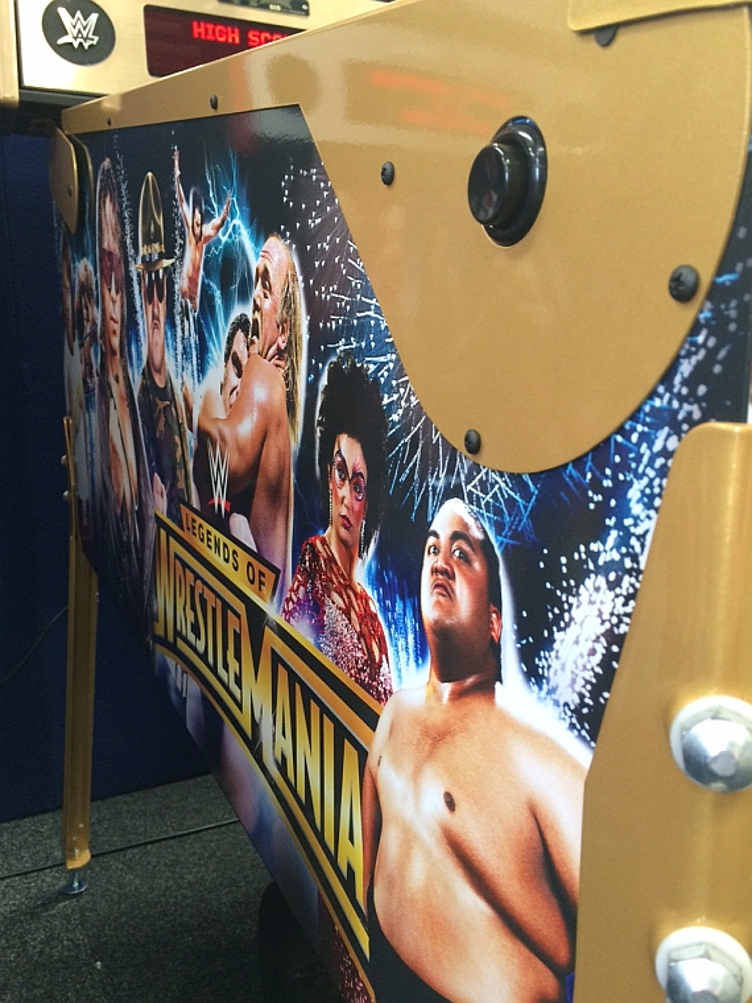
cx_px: 376
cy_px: 502
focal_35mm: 29
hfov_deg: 48.2
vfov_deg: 61.7
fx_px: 840
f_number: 2.2
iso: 125
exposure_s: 1/30
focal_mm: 4.15
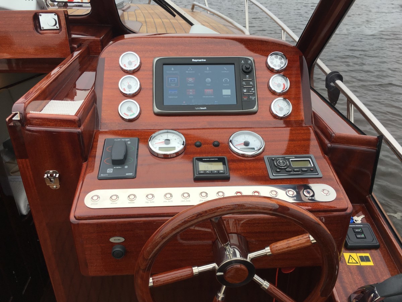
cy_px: 151
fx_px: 337
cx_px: 201
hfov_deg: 61.7
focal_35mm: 29
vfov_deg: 48.2
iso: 25
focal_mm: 4.15
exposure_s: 1/323
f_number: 2.2
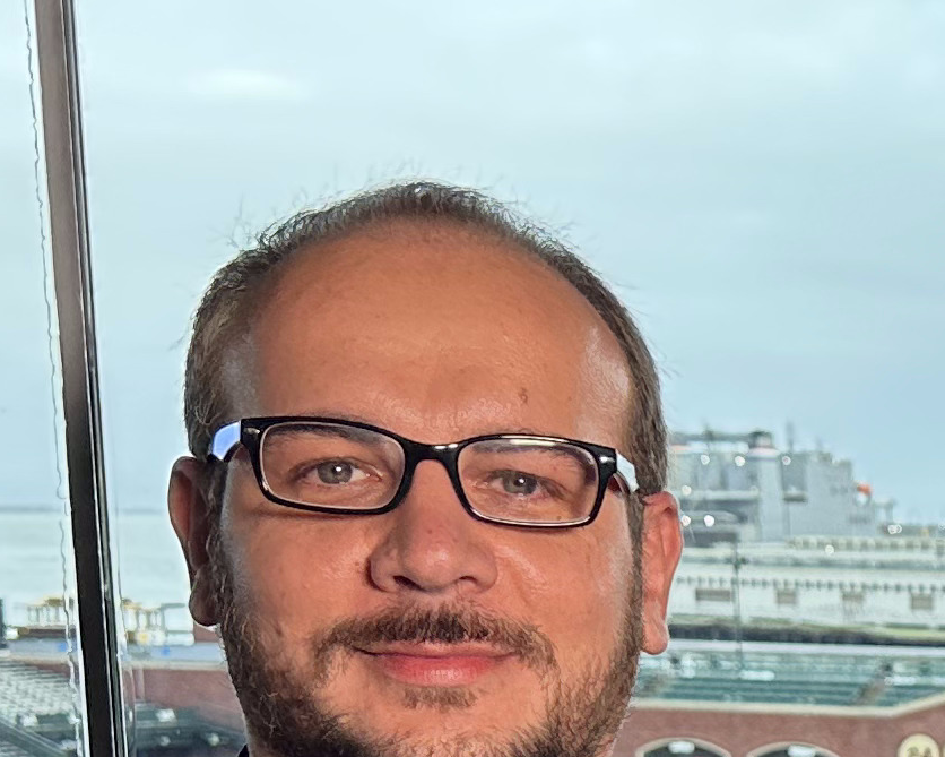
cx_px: 1418
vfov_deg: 12.8
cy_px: 1186
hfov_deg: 15.7
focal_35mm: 113
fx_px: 3161
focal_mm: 6.86
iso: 80
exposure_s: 1/121
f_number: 1.78
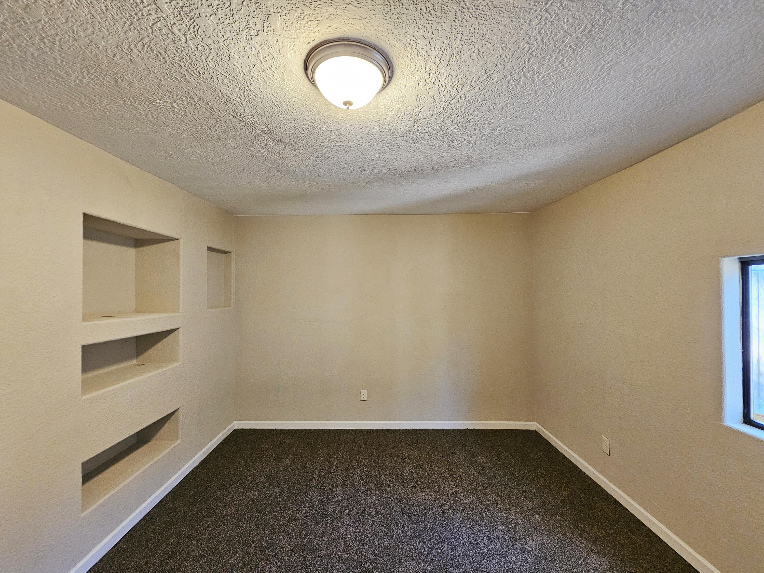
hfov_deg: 106.2
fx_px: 287
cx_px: 382
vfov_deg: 89.9
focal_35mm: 13
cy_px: 286
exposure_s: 1/30
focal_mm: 2.2
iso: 400
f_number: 2.2
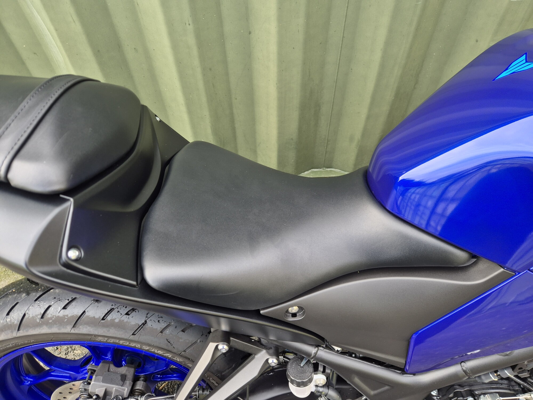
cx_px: 266
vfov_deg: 58.9
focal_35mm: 23
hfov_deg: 73.9
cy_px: 200
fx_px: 354
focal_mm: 5.4
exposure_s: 1/180
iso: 80
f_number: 1.8
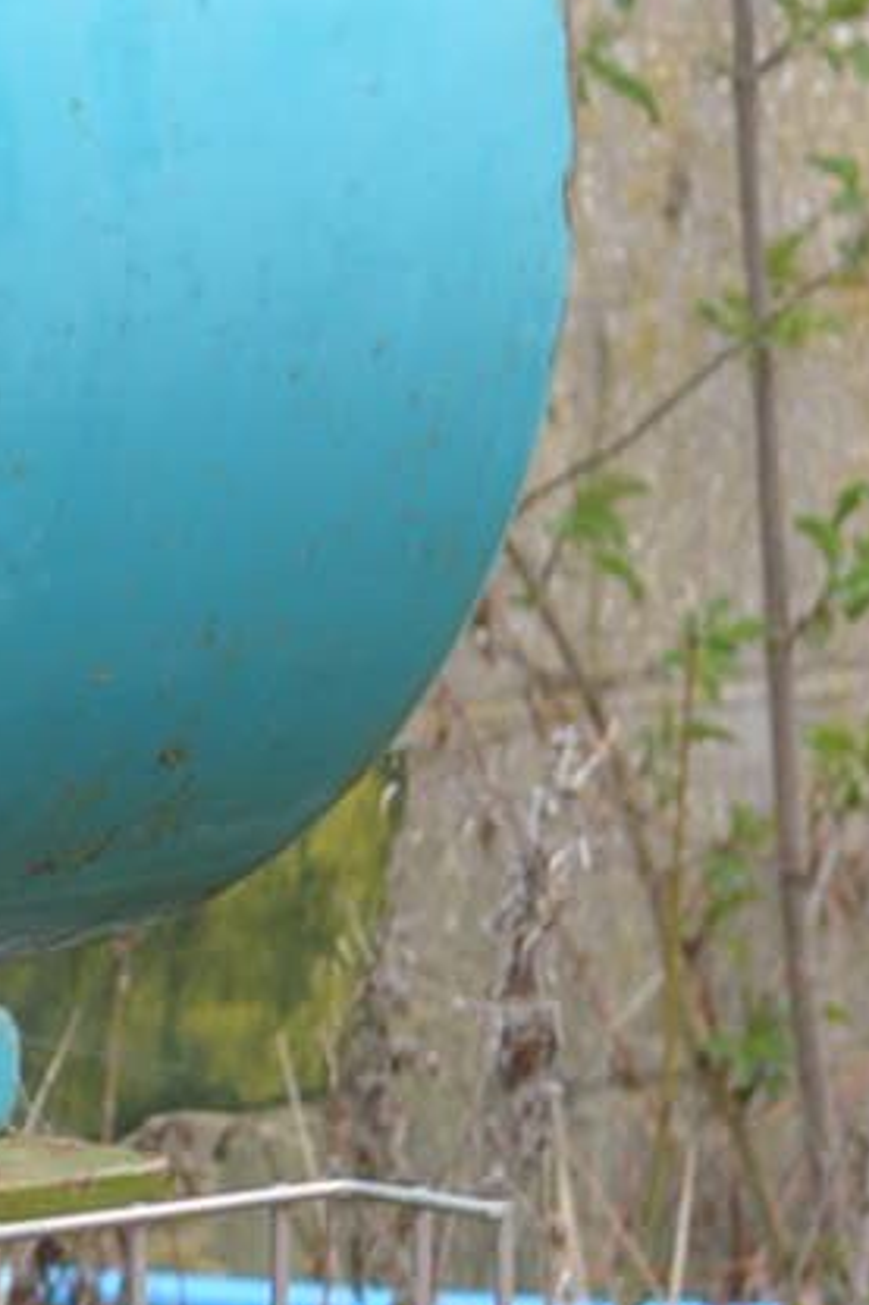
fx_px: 14132
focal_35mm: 390
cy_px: 1954
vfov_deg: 5.2
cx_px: -1205
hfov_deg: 3.5
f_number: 5.6
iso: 140
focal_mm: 36
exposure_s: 1/125
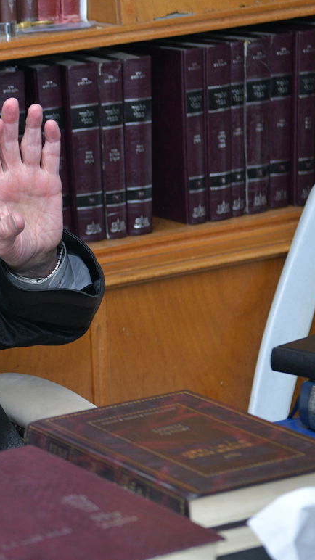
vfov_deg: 16.1
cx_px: -170
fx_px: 1976
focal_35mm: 133
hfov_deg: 8.9
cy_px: 283
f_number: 5.6
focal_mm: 70
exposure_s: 1/125
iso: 1250
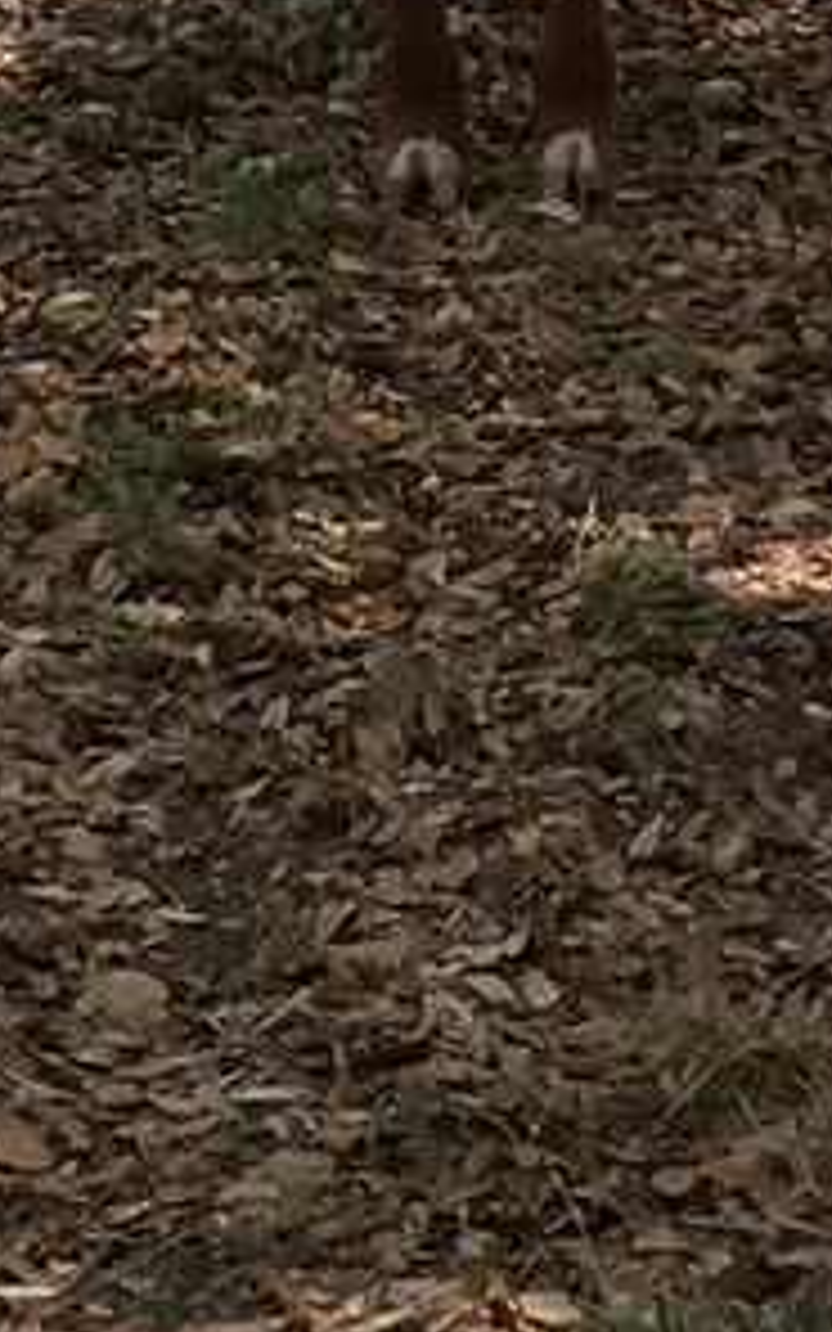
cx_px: 247
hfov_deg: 6.3
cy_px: -747
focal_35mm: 208
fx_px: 7546
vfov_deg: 9.7
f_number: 2.2
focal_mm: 4.15
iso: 25
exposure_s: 1/420
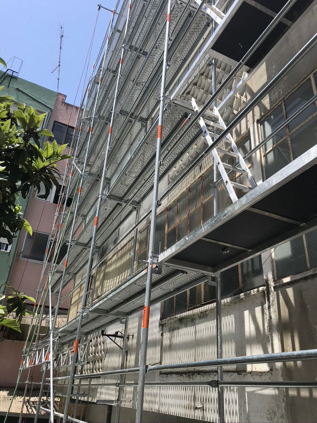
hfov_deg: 49.7
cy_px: 212
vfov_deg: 63.4
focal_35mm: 28
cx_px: 158
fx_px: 342
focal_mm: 3.99
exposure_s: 1/1842
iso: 20
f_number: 1.8
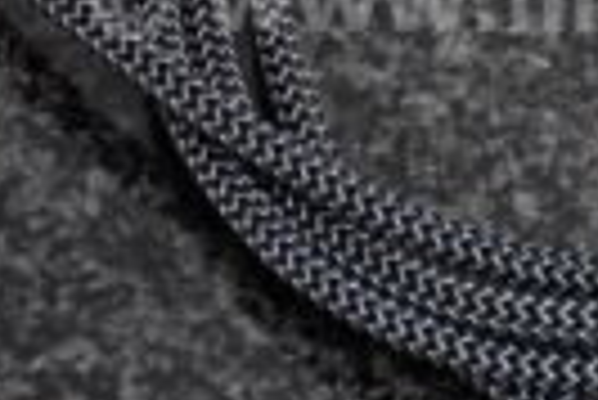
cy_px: -4
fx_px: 8435
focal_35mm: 507
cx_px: 706
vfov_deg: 2.7
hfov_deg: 4.1
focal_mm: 75
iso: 900
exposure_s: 1/60
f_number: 5
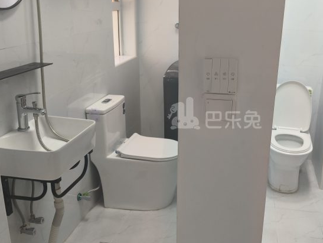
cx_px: 214
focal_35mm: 38
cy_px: 114
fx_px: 355
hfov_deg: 48.2
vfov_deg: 37.7
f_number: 1.8
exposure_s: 1/120
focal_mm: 4.84
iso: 320
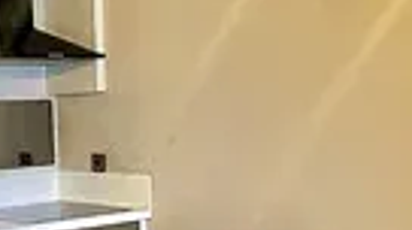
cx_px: -20
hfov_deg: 26.4
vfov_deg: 16.0
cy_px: 160
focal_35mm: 75
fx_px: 818
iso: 160
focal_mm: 2.22
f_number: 2.2
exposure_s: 1/50
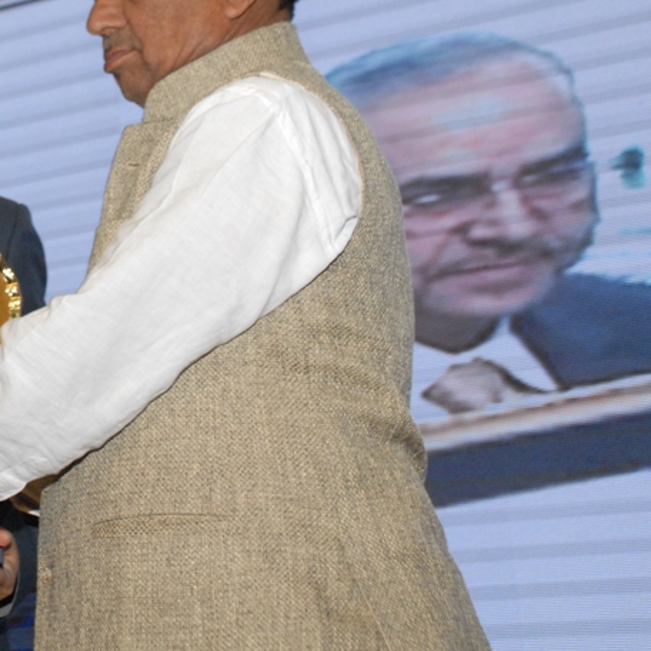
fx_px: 2319
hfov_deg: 15.7
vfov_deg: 15.9
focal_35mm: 109
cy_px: 202
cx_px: 13
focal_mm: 38
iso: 1000
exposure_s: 1/125
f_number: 5.6
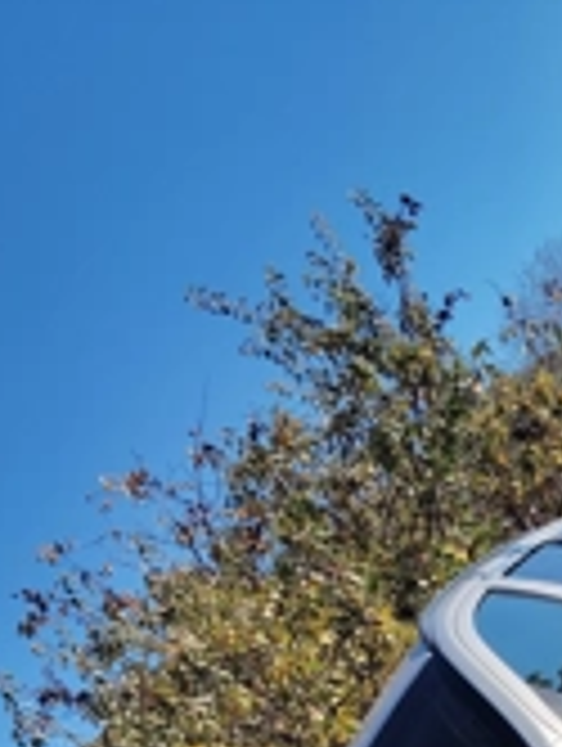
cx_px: 589
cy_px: 882
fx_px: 1447
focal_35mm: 67
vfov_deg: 26.0
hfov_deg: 21.1
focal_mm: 4.22
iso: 50
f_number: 1.8
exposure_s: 1/926
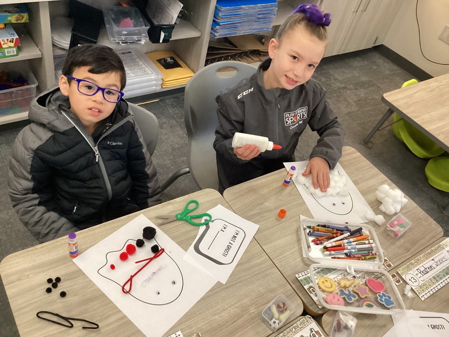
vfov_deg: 45.4
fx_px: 402
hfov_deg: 58.4
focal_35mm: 31
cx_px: 224
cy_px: 168
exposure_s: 1/25
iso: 400
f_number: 2.4
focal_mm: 3.3
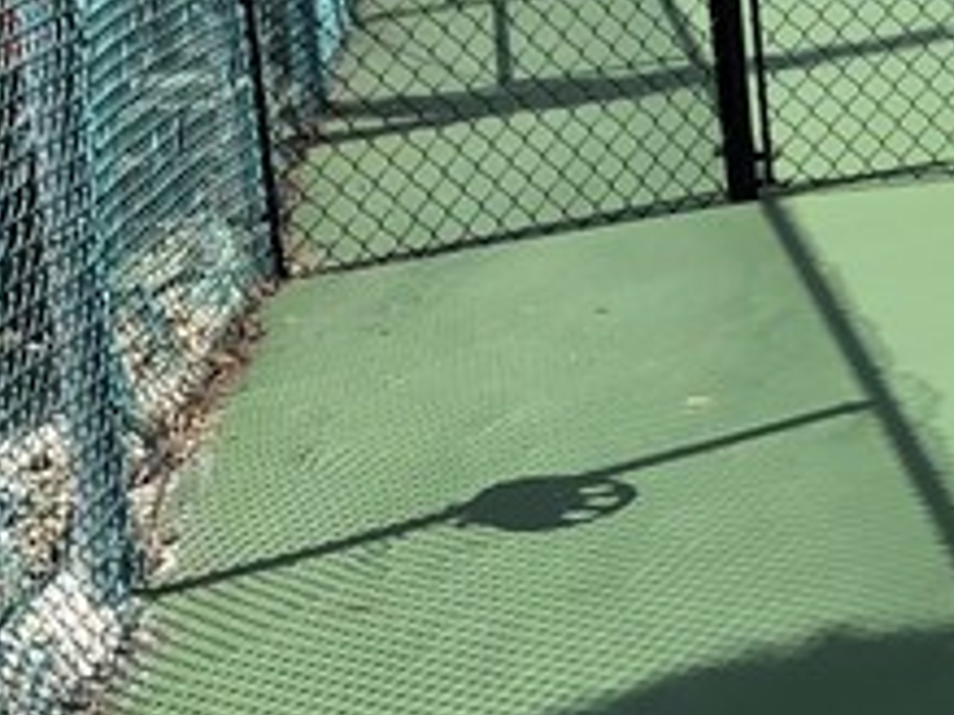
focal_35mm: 131
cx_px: 2082
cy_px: 122
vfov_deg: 11.3
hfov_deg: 12.6
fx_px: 3608
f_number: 1.8
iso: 20
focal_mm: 4
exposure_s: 1/2558
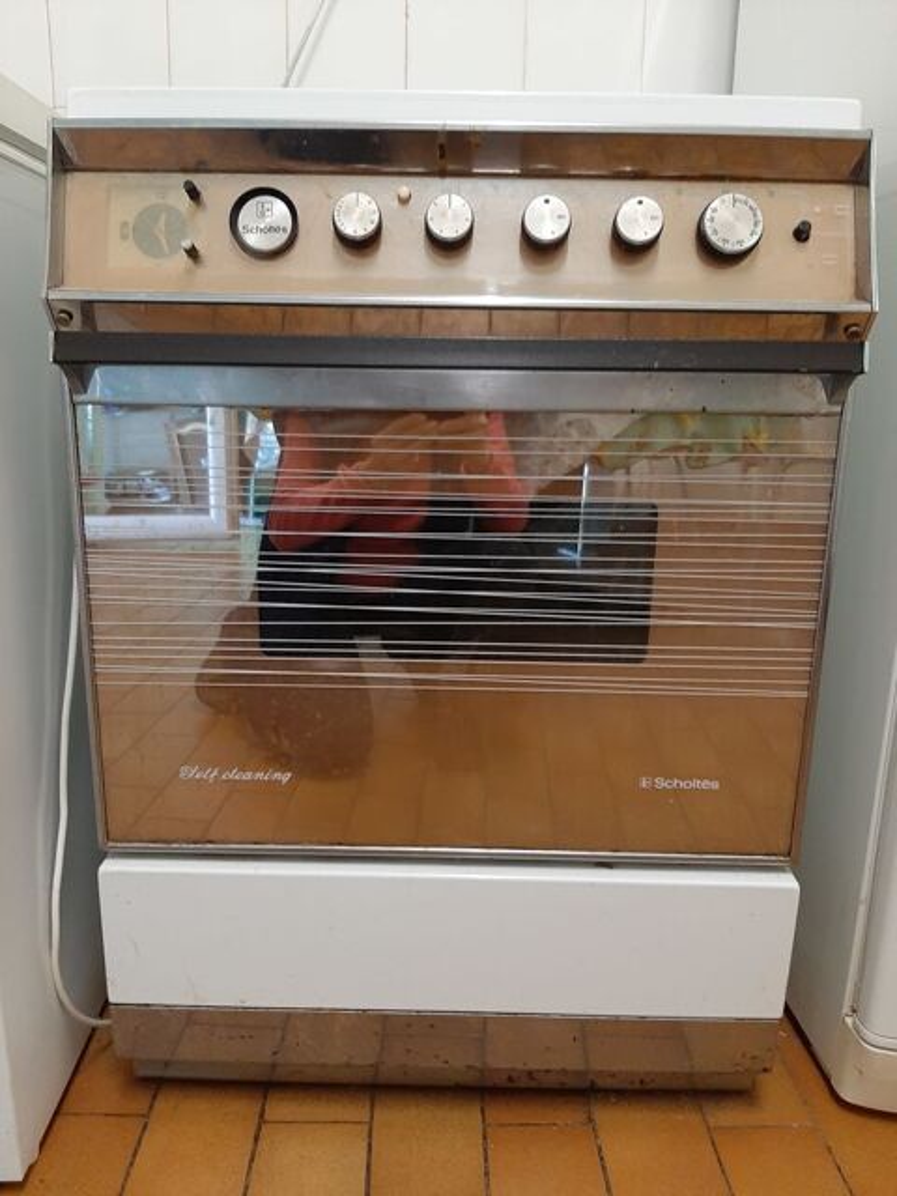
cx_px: 448
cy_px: 598
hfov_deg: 53.1
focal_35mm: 26
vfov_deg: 67.3
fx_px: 898
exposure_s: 1/33
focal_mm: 3.93
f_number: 1.7
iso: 200
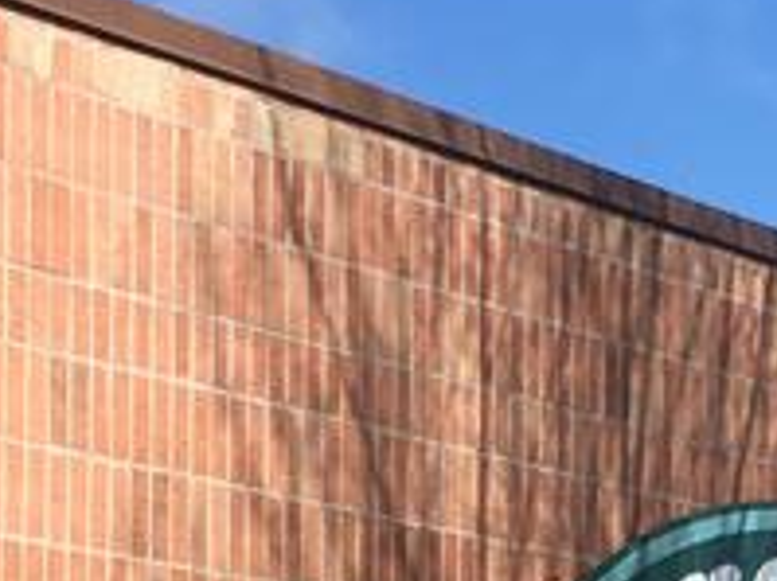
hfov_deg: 11.3
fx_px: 3926
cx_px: 601
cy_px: 1010
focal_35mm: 175
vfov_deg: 8.2
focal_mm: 4.15
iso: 25
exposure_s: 1/1183
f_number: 2.2
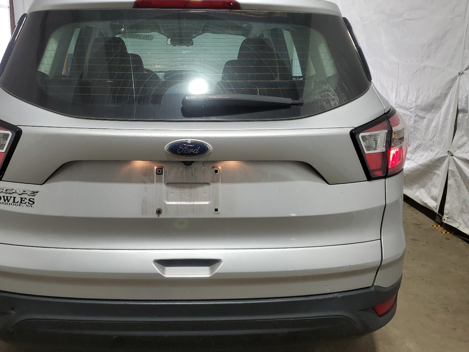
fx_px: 420
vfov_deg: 45.4
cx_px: 190
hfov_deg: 57.9
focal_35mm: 31
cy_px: 166
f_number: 1.5
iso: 51
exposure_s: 1/60.2
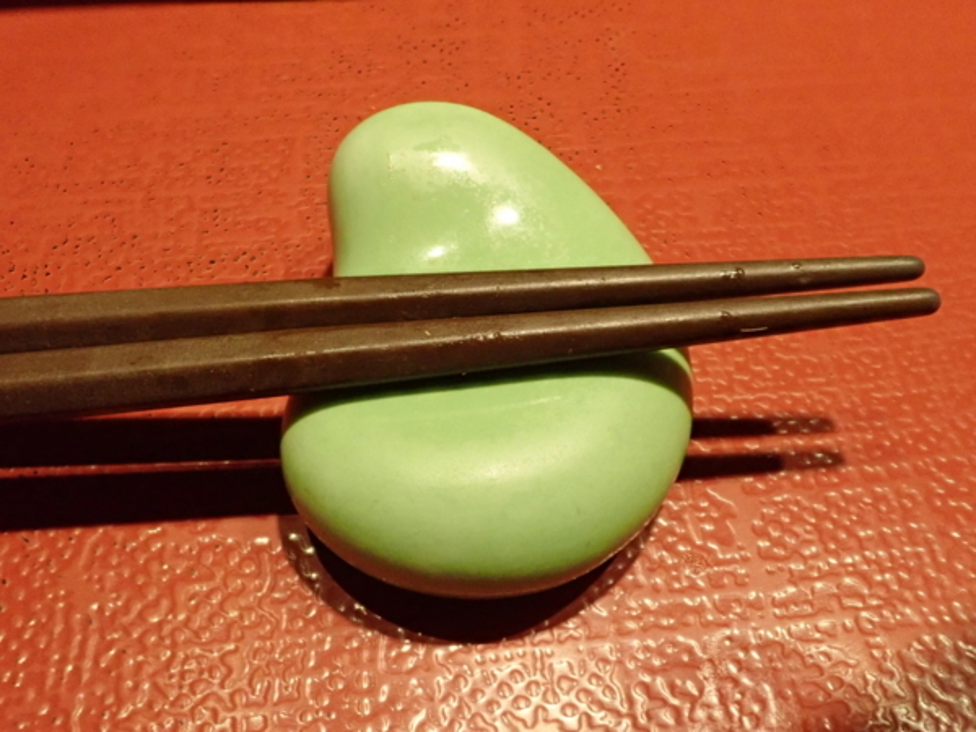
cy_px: 366
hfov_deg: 60.0
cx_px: 488
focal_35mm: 30
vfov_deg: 46.8
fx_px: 846
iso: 1250
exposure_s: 1/30
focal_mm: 5.5
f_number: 3.2
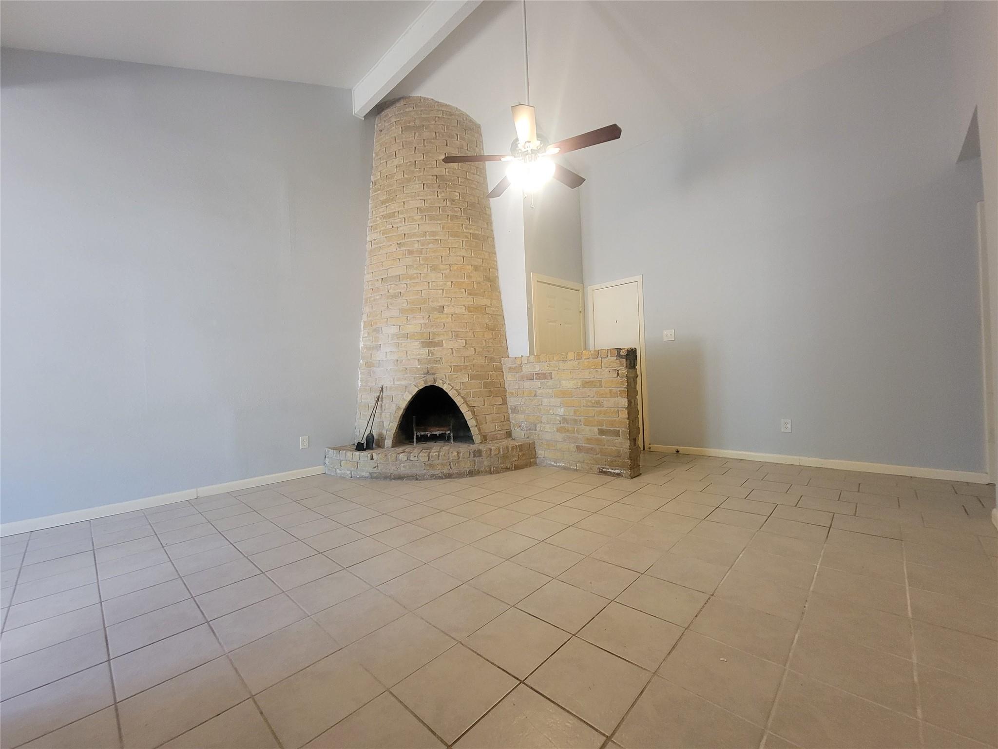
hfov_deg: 106.2
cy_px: 374
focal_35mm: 13
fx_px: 375
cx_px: 499
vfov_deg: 89.9
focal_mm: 2.2
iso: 320
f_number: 2.2
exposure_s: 1/60
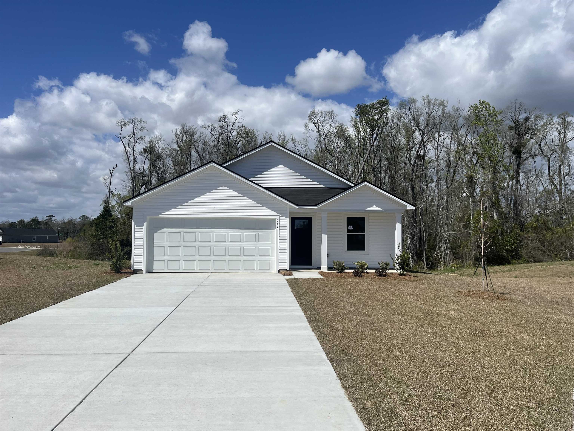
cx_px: 287
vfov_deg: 53.1
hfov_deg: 67.3
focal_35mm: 26
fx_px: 431
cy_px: 216
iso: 50
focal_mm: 5.1
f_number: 1.6
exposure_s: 1/8403
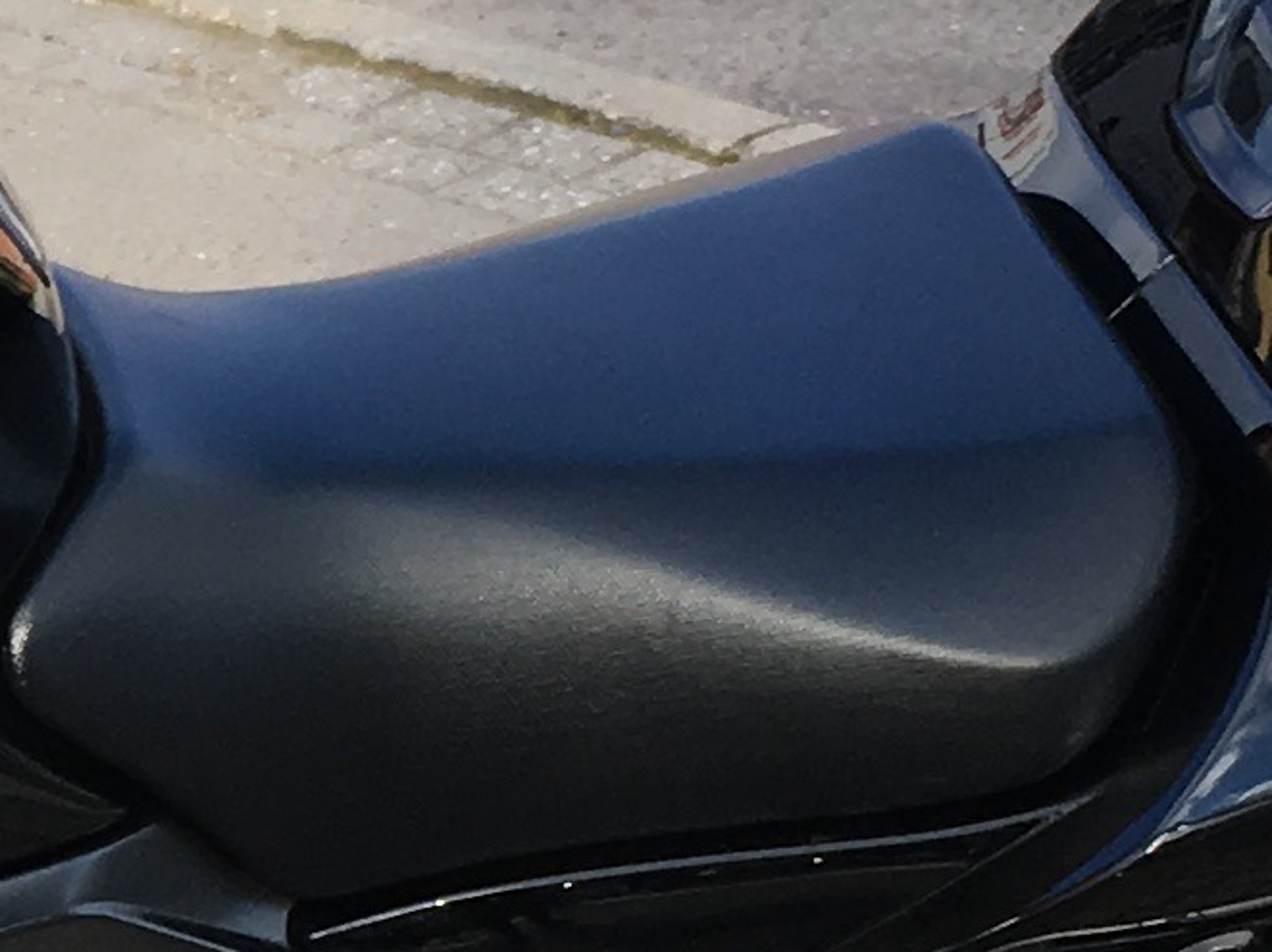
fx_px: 6501
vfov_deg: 8.3
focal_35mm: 177
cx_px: -404
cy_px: 1060
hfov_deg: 10.9
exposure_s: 1/418
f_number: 2.2
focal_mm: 4.15
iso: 25
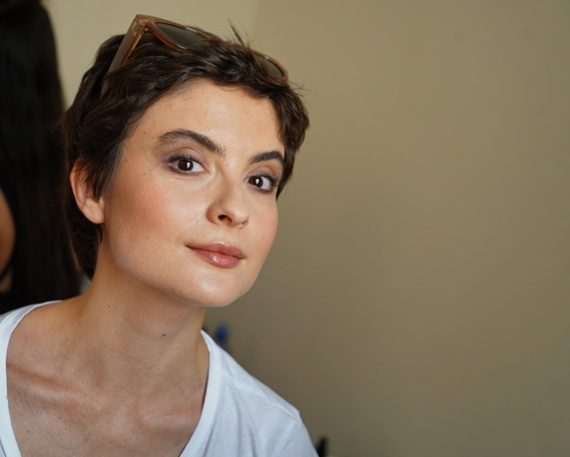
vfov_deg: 26.3
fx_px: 979
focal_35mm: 58
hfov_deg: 32.4
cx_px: 238
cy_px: 230
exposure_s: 1/250
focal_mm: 51
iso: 1600
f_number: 4.5
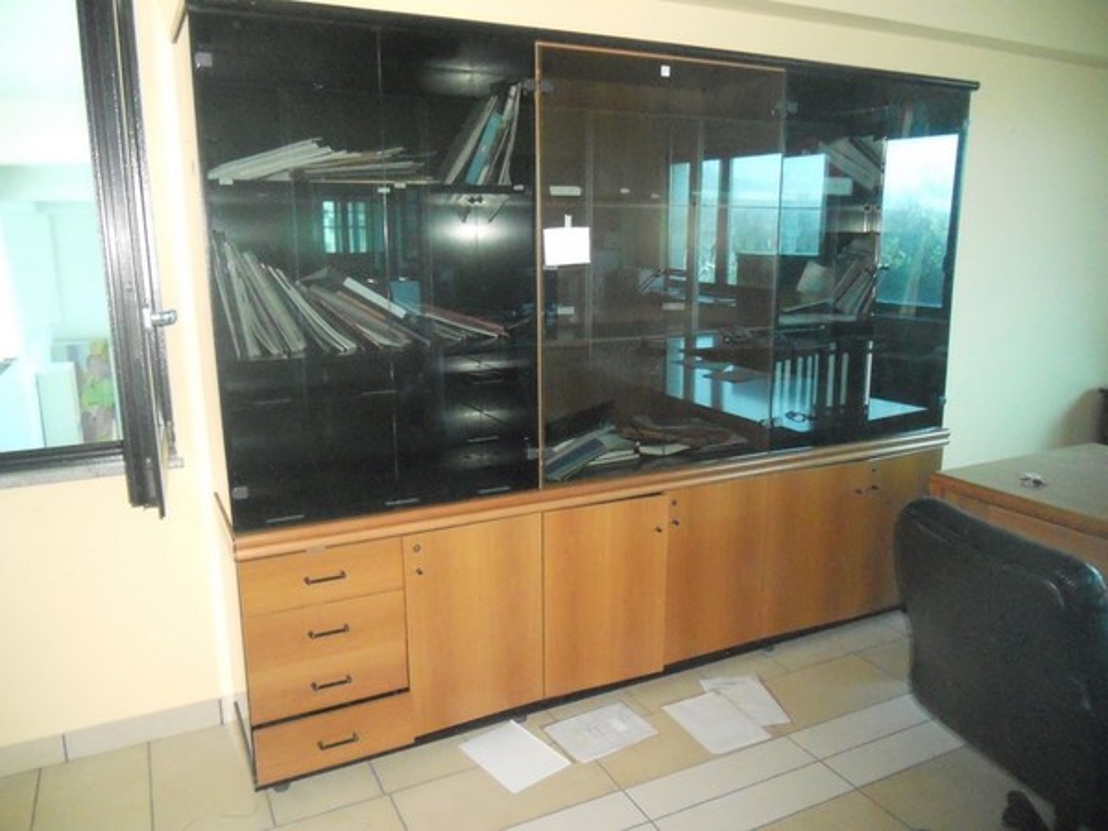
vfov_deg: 51.4
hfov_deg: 65.3
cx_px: 554
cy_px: 416
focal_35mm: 27
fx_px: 864
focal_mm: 4.9
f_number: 3.2
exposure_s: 1/25
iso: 1250
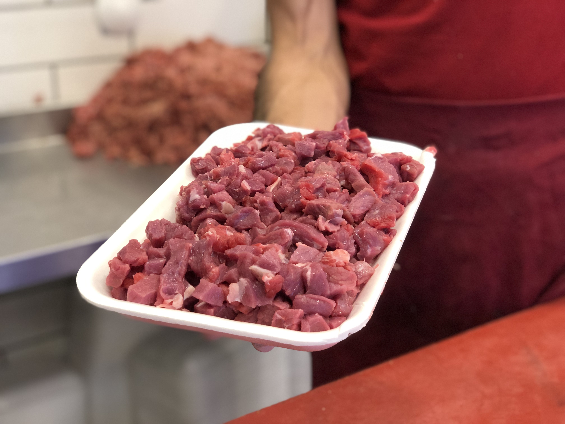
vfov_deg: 28.0
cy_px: 212
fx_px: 849
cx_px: 282
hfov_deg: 36.8
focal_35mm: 52
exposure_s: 1/50
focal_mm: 6
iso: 100
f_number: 2.4
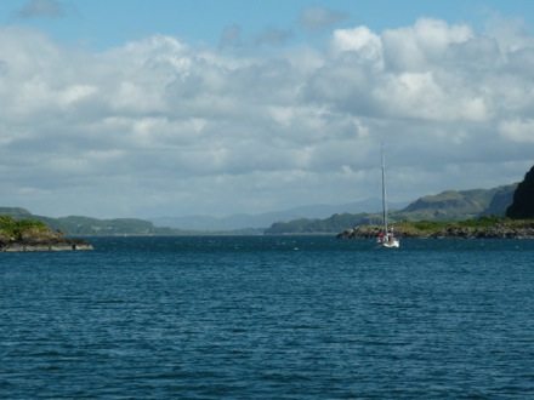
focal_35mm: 122
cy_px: 200
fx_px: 1882
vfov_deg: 12.1
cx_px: 267
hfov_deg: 16.1
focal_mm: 14.2
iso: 80
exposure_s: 1/1000
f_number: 4.4
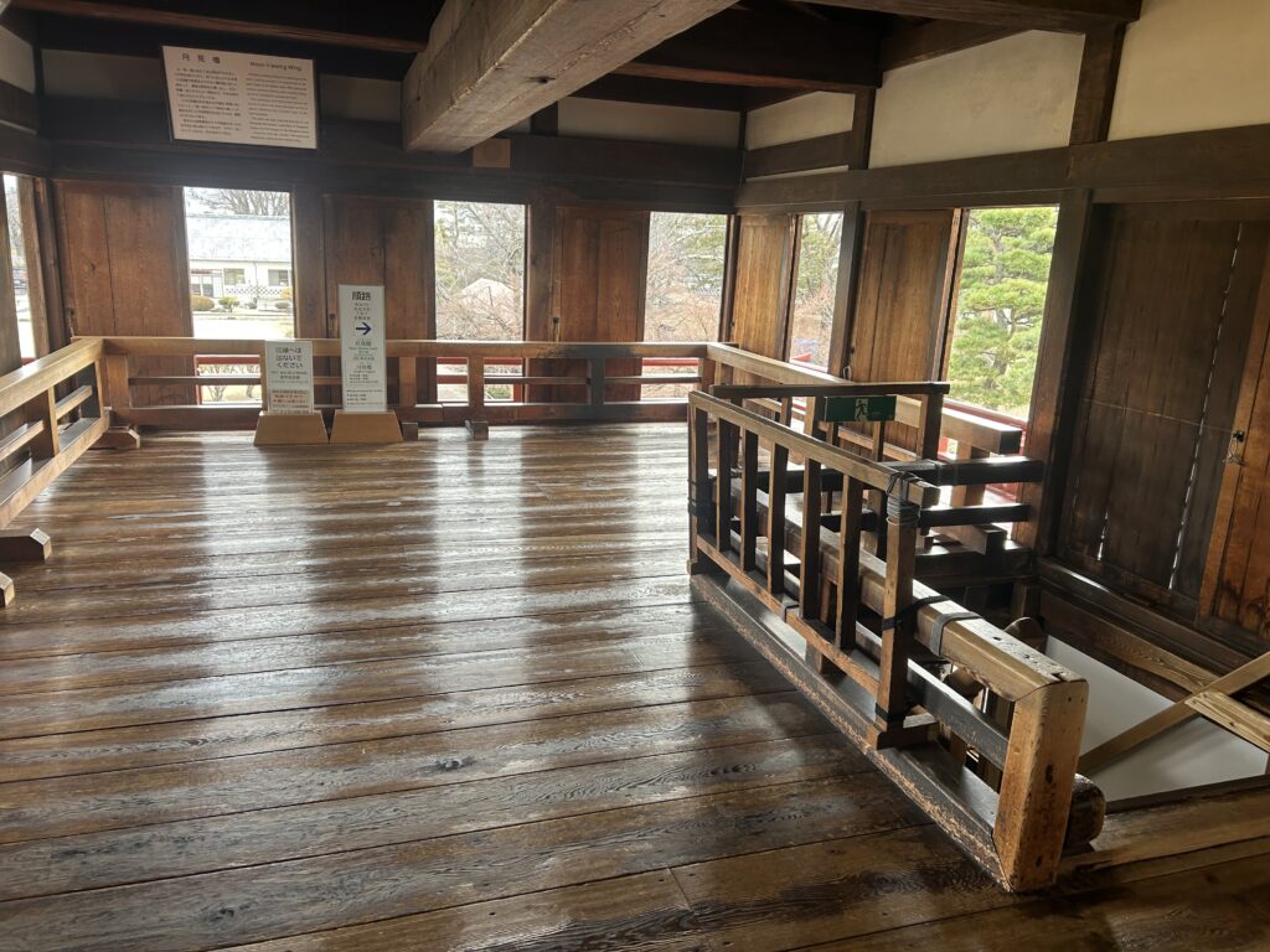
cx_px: 635
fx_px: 954
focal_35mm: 26
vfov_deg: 53.1
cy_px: 476
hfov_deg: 67.3
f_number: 1.5
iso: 80
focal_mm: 5.7
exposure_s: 1/121
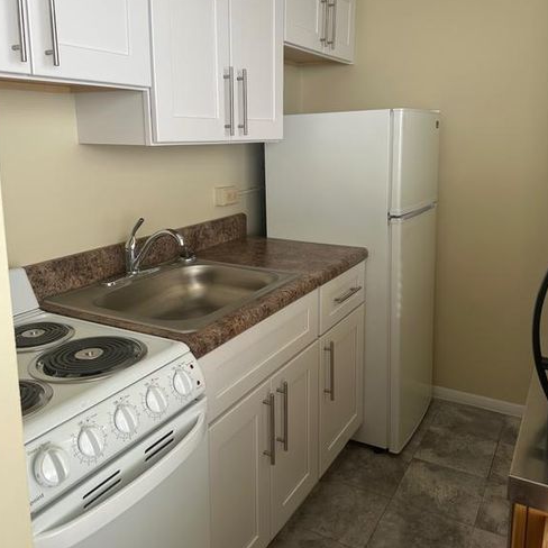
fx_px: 519
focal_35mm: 29
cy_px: 223
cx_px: 271
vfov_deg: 55.3
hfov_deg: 55.6
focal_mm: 6.86
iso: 80
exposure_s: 1/120
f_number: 1.78
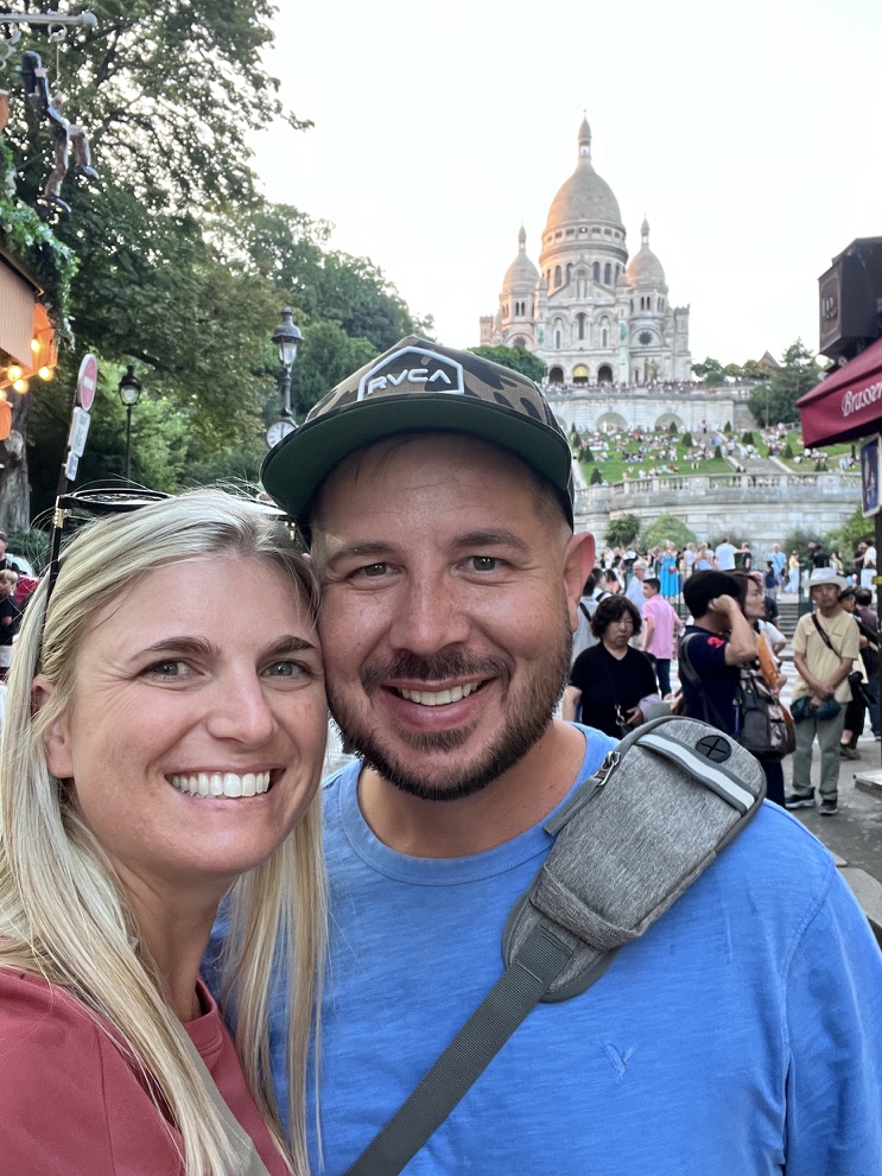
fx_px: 1053
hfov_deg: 45.4
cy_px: 593
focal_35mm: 31
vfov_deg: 58.4
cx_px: 427
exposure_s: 1/50
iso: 125
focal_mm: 2.71
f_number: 2.2
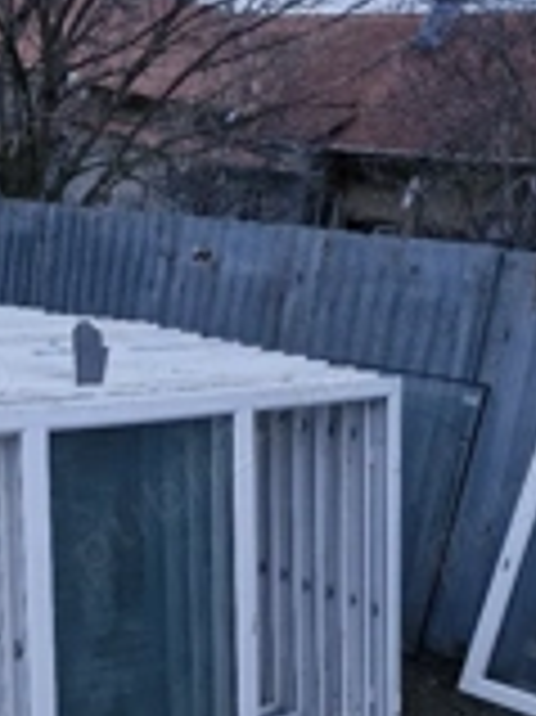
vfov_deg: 32.7
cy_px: 518
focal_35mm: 58
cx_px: -45
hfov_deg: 23.7
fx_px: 1199
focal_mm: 5.54
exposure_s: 1/50
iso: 640
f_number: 1.8
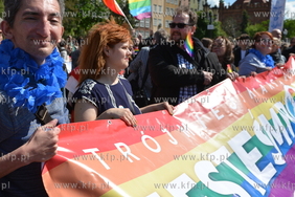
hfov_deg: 55.8
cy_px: 85
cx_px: 138
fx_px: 279
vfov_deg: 38.8
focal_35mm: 34
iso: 400
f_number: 5
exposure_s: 1/2500
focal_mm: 24
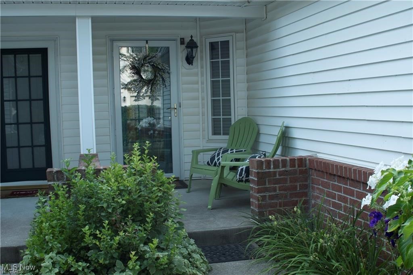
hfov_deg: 46.4
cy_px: 138
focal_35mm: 42
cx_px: 206
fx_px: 481
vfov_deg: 31.8
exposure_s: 1/40
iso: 160
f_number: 8
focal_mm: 28
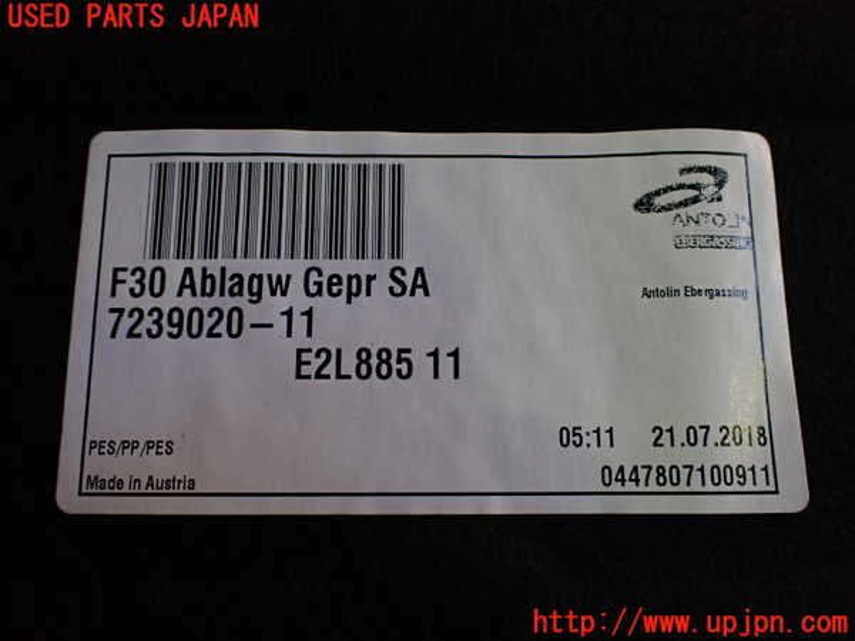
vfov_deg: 46.8
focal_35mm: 30
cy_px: 320
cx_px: 428
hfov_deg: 60.0
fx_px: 741
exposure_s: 1/125
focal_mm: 5.4
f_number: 2.3
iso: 320
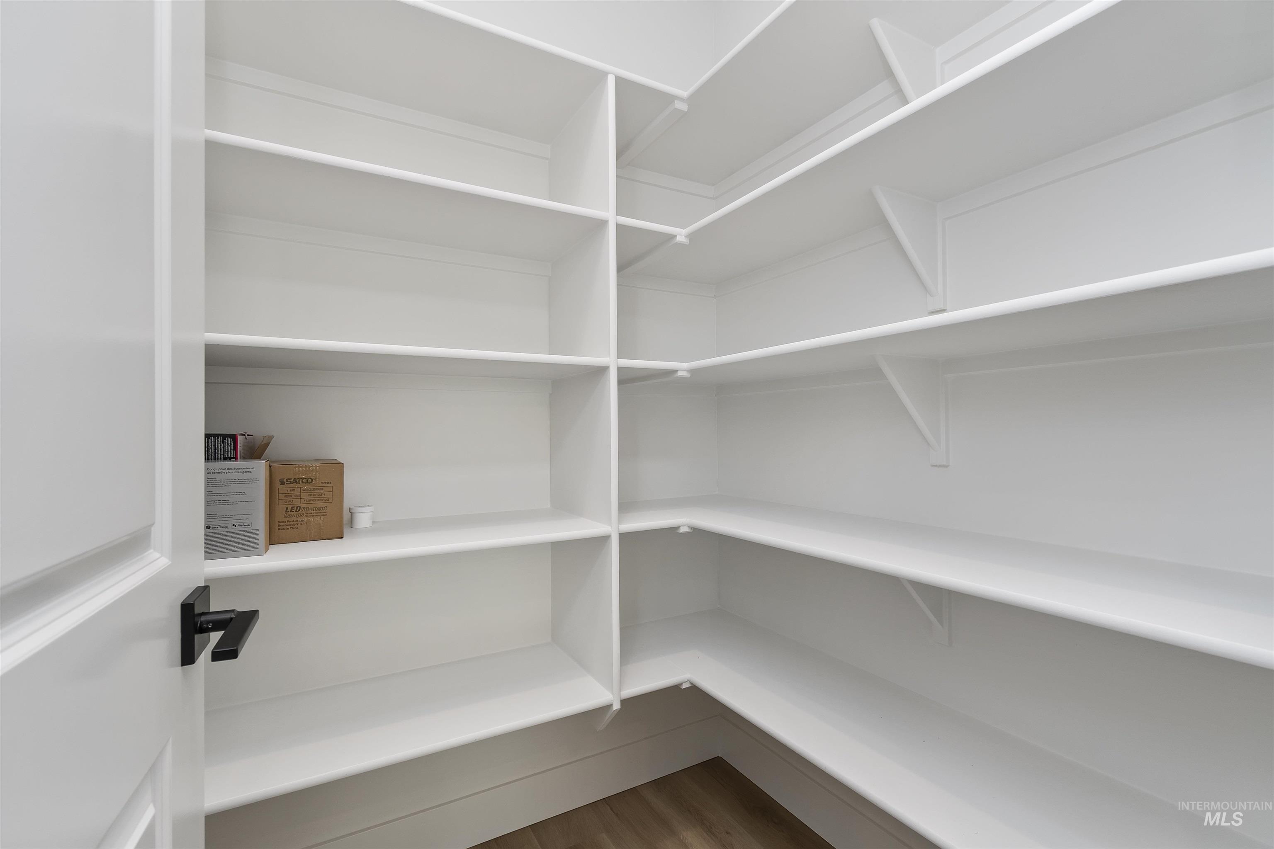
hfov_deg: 100.4
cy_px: 424
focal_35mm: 15
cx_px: 637
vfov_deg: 77.3
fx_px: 531
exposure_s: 1/20
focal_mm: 10
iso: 320
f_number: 6.3
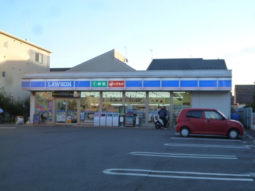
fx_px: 317
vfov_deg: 33.6
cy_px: 96
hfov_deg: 43.9
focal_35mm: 43
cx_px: 128
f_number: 3.7
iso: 125
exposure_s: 1/100
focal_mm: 7.7
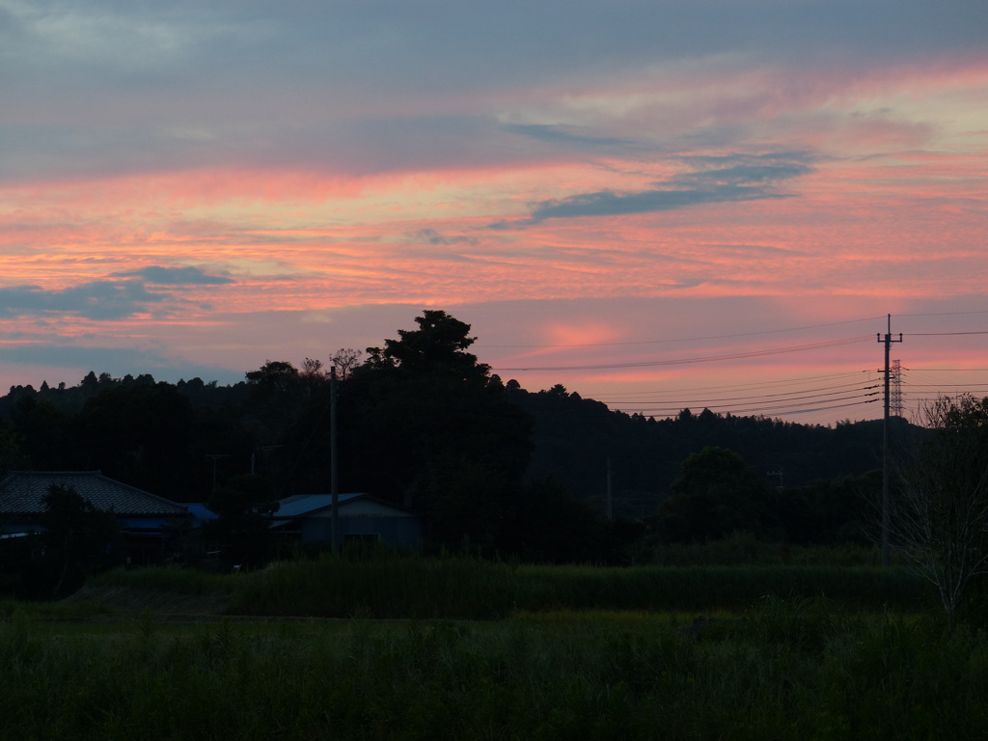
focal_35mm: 152
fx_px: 4338
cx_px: 494
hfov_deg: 13.0
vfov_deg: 9.8
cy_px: 370
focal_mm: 27.4
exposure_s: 1/40
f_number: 2.8
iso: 100
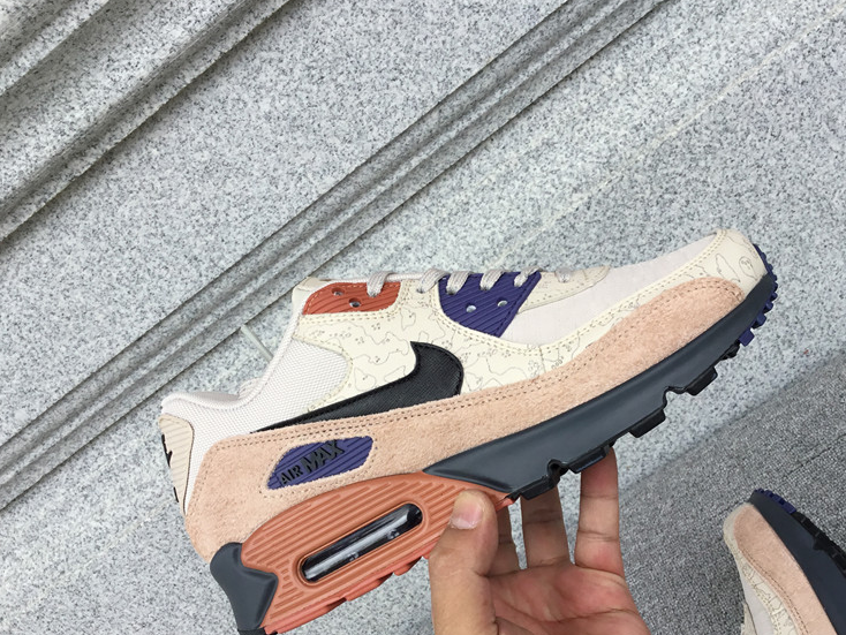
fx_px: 929
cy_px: 366
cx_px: 470
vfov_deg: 37.7
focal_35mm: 38
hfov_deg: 48.9
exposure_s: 1/473
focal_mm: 3.3
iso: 25
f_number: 2.4
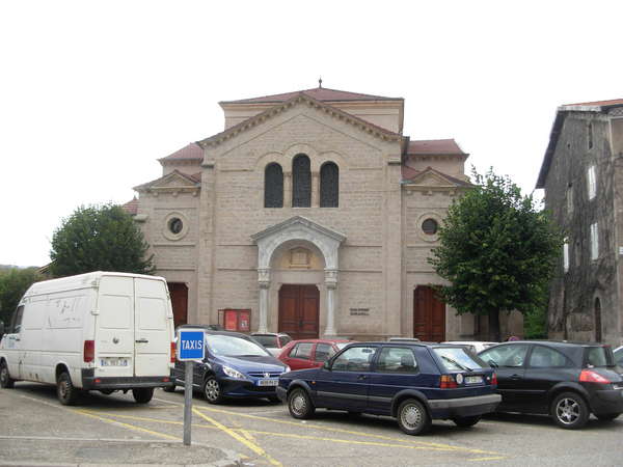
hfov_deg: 49.0
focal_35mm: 38
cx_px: 312
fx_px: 684
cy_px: 234
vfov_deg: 37.7
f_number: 2.9
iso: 79
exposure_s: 1/49.3
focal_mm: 6.3
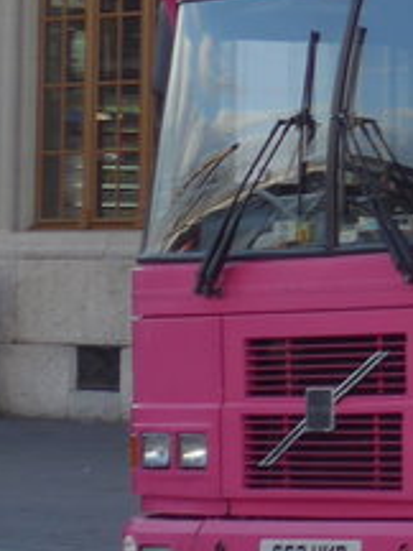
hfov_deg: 5.6
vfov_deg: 7.7
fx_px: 4057
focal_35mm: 255
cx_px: 1020
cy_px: -112
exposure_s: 1/400
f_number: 3
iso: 80
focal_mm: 9.5
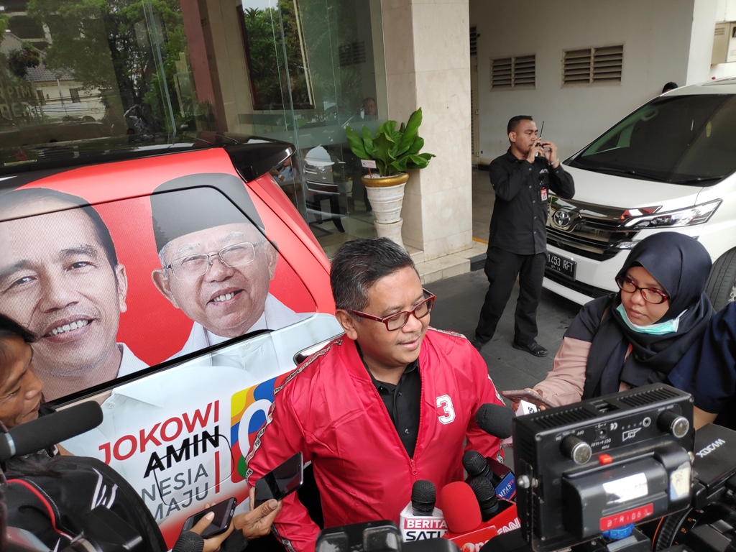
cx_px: 368
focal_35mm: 20
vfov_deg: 66.0
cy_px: 276
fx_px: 425
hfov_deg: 81.7
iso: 100
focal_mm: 3.94
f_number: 1.9
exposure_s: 1/168
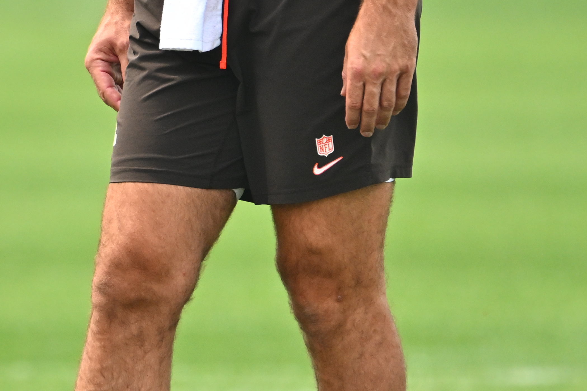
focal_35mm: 2201
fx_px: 35880
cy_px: 4
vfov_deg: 0.6
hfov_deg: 0.9
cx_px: -35
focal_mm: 560
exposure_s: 1/2500
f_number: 4
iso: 500
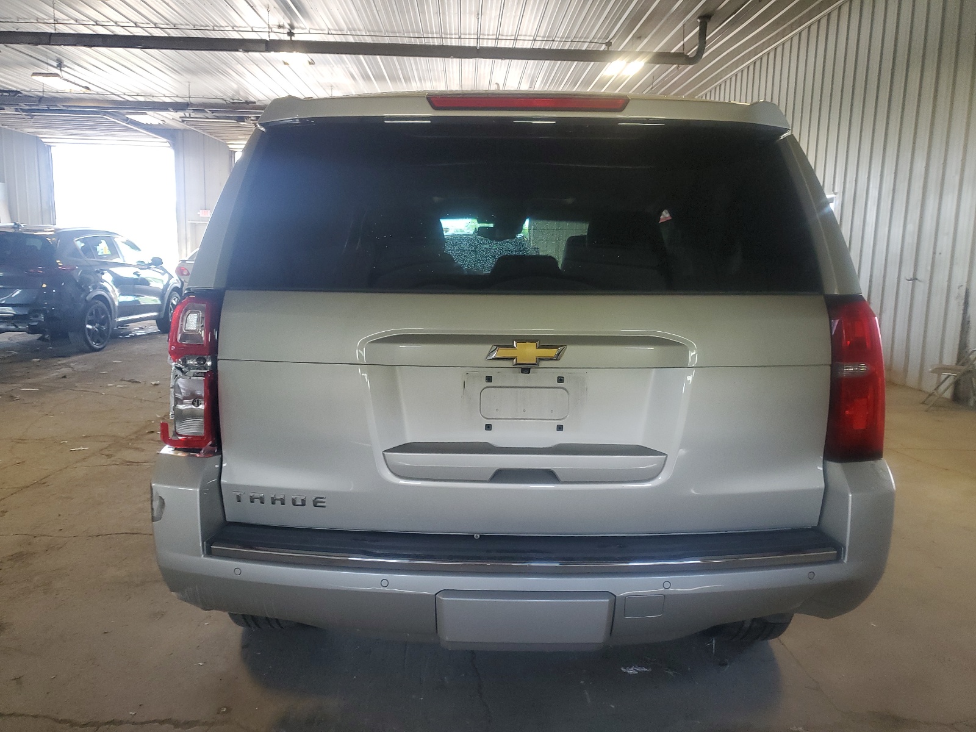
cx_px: 488
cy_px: 366
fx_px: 733
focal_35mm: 26
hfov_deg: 67.3
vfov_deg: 53.1
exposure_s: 1/60.2
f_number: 1.5
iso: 98
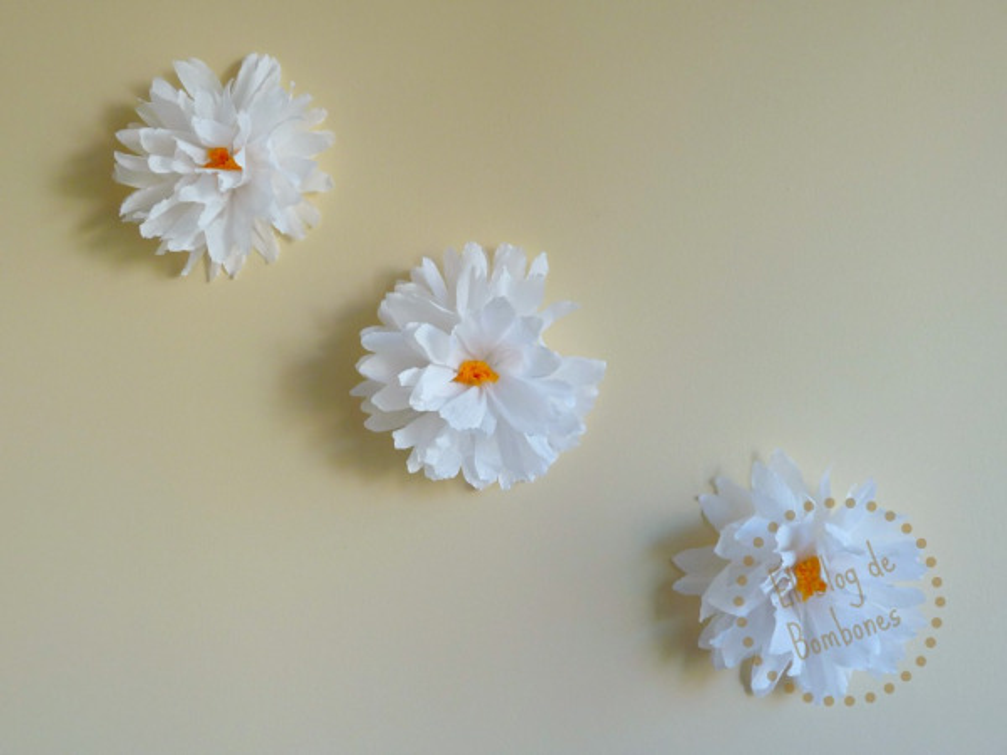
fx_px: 785
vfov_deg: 51.4
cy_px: 378
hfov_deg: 65.3
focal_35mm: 27
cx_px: 504
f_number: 2.8
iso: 100
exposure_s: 1/50
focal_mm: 4.8
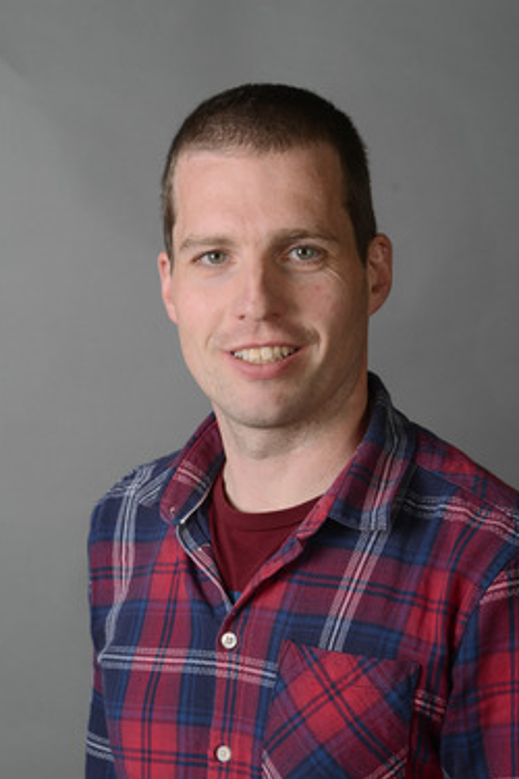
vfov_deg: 20.0
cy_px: 451
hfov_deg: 13.4
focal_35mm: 102
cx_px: 284
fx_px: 2206
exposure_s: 1/250
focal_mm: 85
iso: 100
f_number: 14
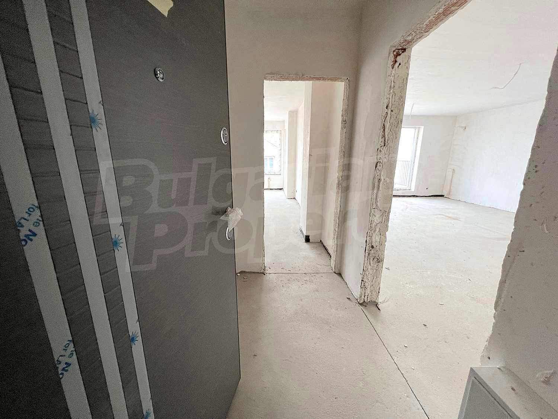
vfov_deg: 89.9
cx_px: 279
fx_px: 210
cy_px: 210
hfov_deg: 106.2
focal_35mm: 13
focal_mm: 1.57
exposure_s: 1/75
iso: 250
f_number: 1.8
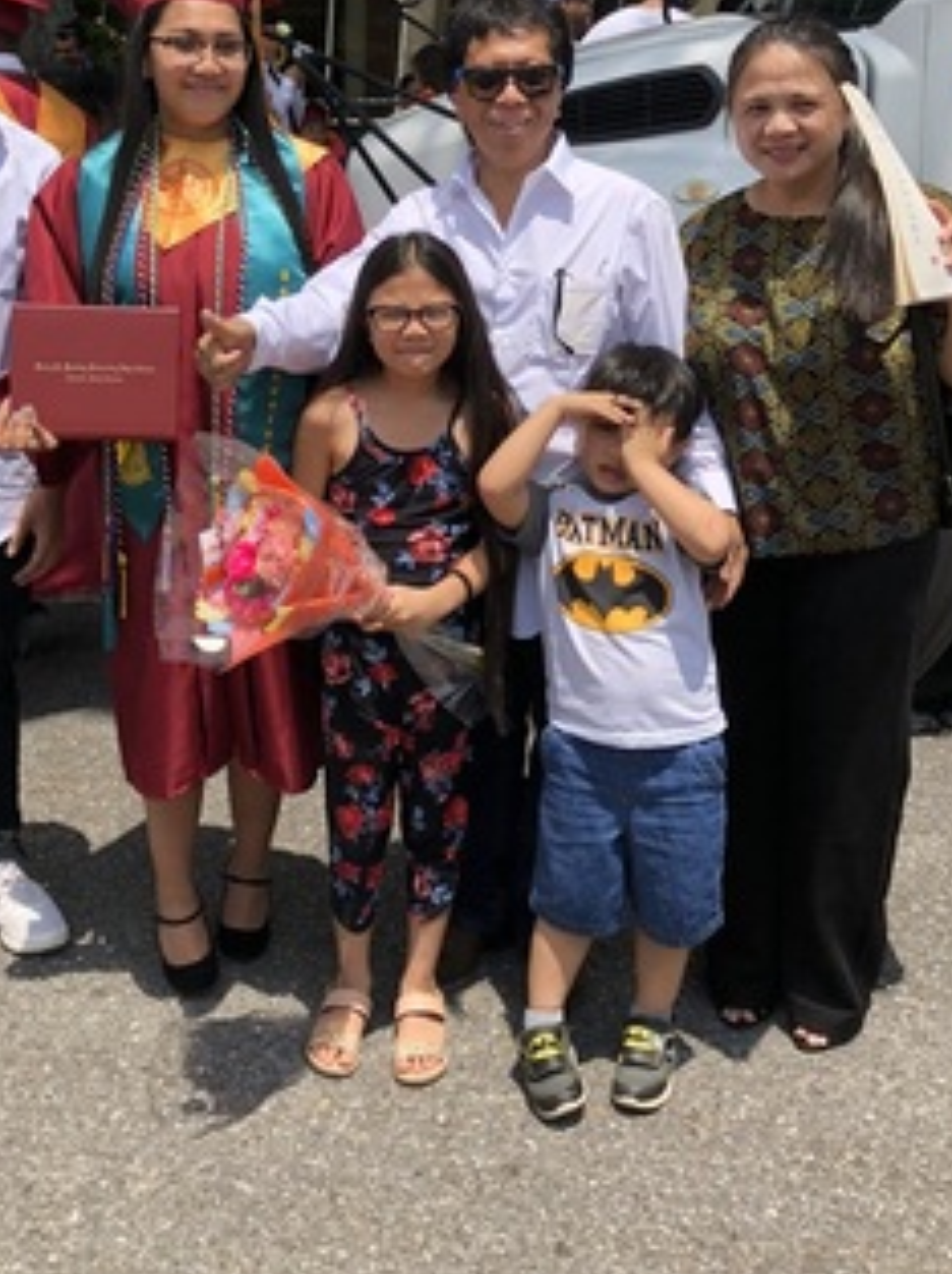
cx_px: 370
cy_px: 427
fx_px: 1580
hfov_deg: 33.4
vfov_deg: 43.3
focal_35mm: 43
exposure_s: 1/1429
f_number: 1.8
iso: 20
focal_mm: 4
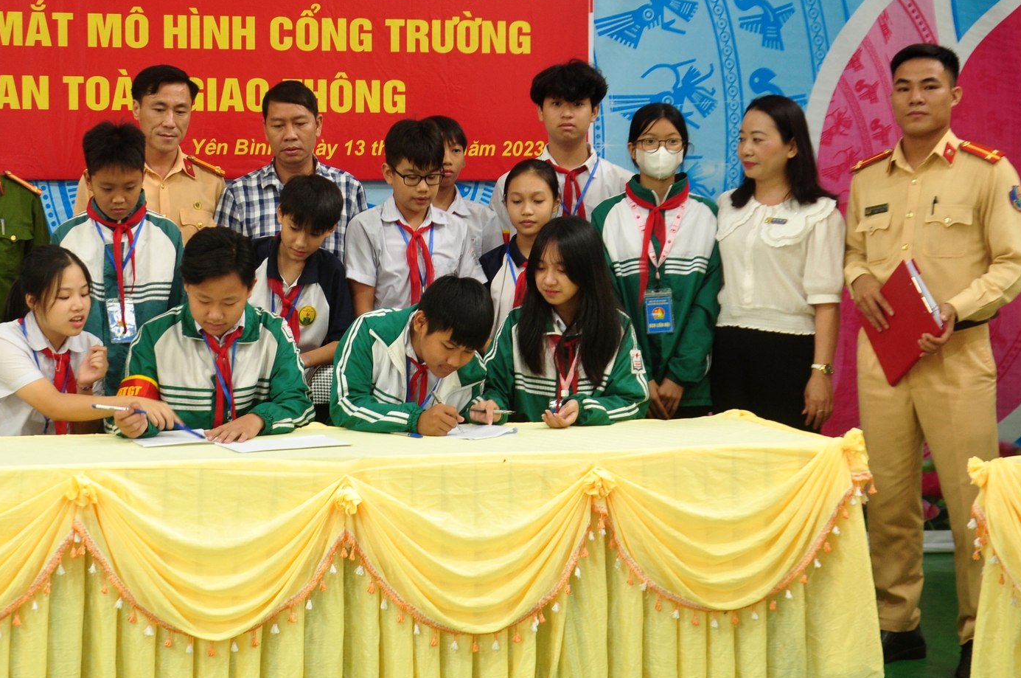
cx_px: 346
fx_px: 1841
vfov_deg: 20.8
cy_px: 244
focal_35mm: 65
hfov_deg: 30.8
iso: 400
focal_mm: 30
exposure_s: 1/40
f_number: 4.2
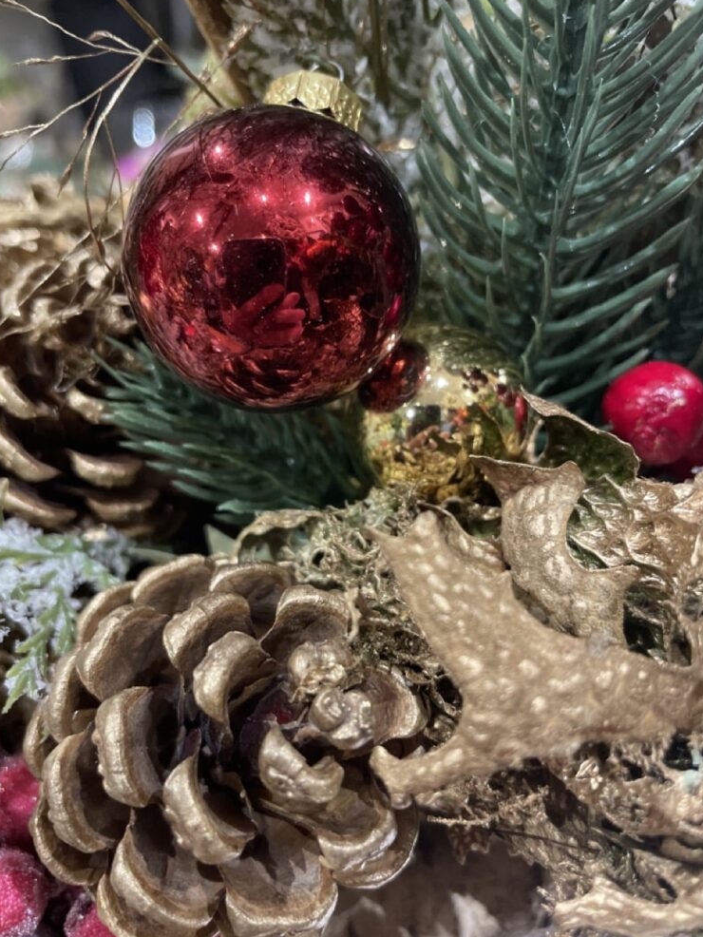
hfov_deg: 51.4
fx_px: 731
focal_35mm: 27
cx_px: 341
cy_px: 474
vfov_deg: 65.3
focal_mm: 4.2
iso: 400
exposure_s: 1/33
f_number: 1.6
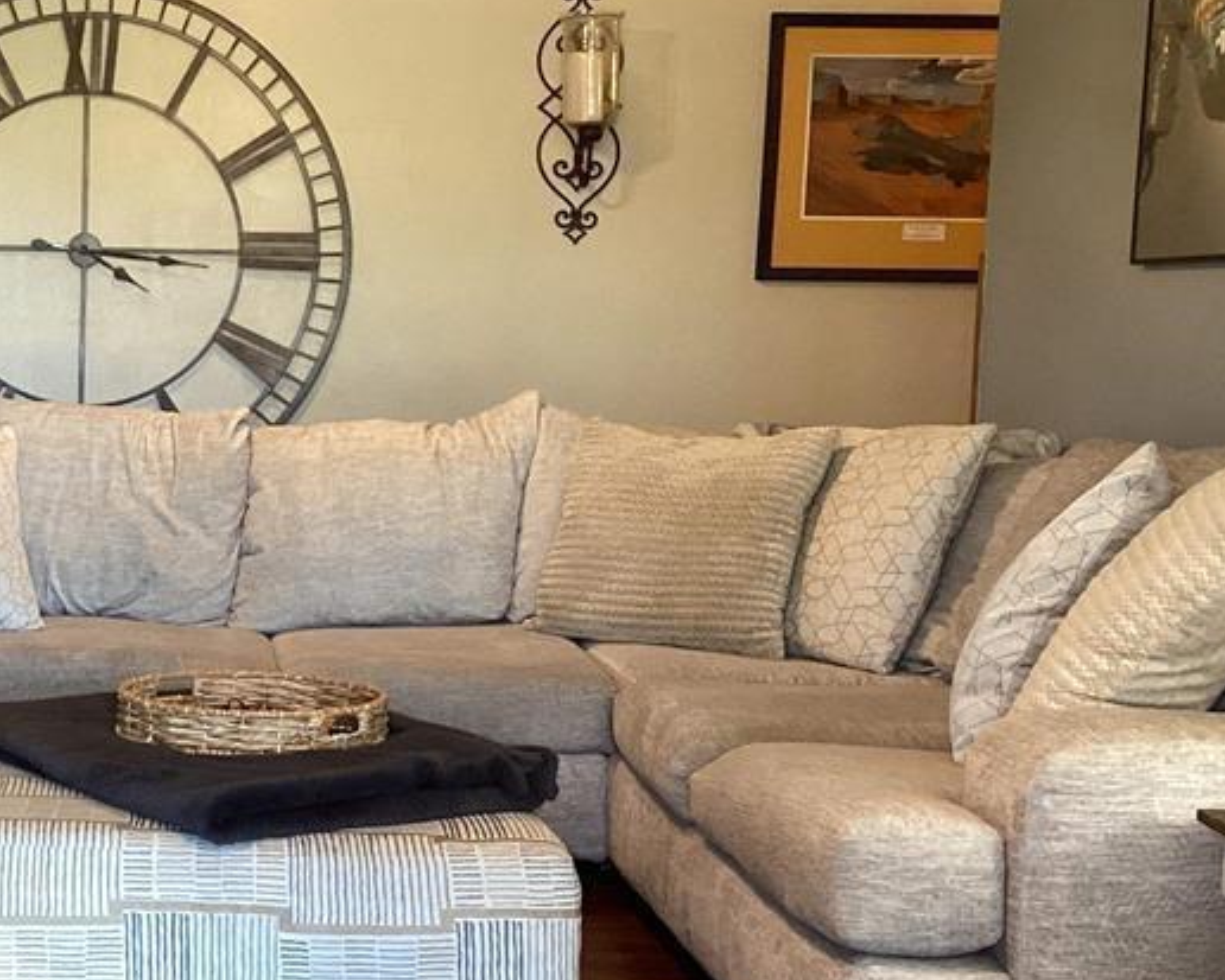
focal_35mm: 60
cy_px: 553
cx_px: 66
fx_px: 2176
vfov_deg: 25.4
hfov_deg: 29.8
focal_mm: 3.3
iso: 200
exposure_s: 1/50
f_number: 2.4
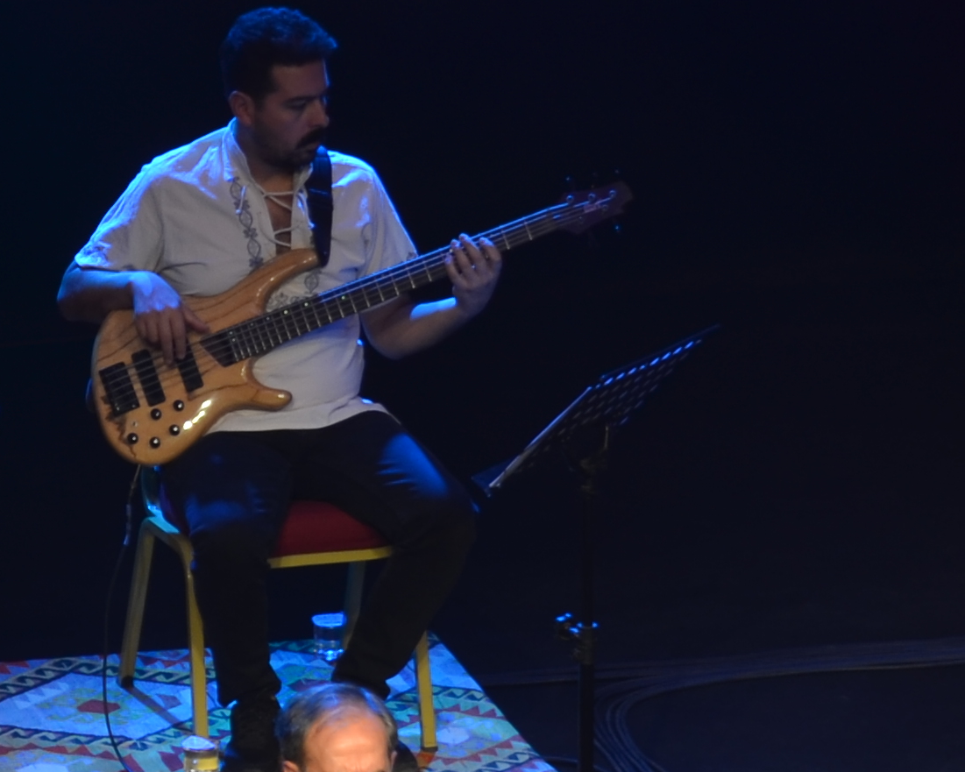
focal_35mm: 440
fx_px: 12568
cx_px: 330
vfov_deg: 3.5
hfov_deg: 4.4
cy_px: 1084
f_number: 4
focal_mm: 70
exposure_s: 1/20
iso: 100
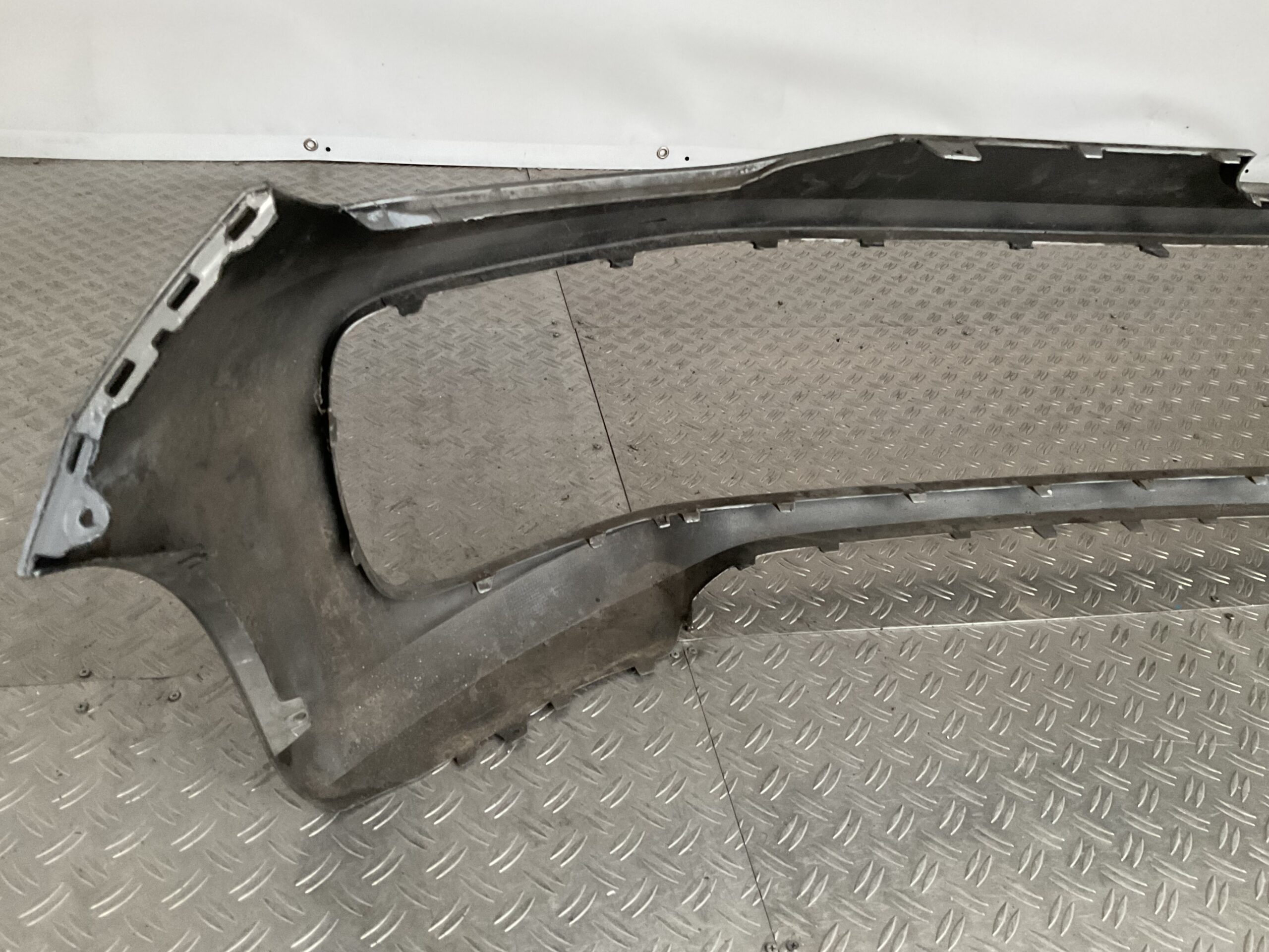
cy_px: 476
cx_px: 634
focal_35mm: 29
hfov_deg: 61.7
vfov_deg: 48.2
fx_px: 1063
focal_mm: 3
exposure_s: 1/25
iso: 250
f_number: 1.8
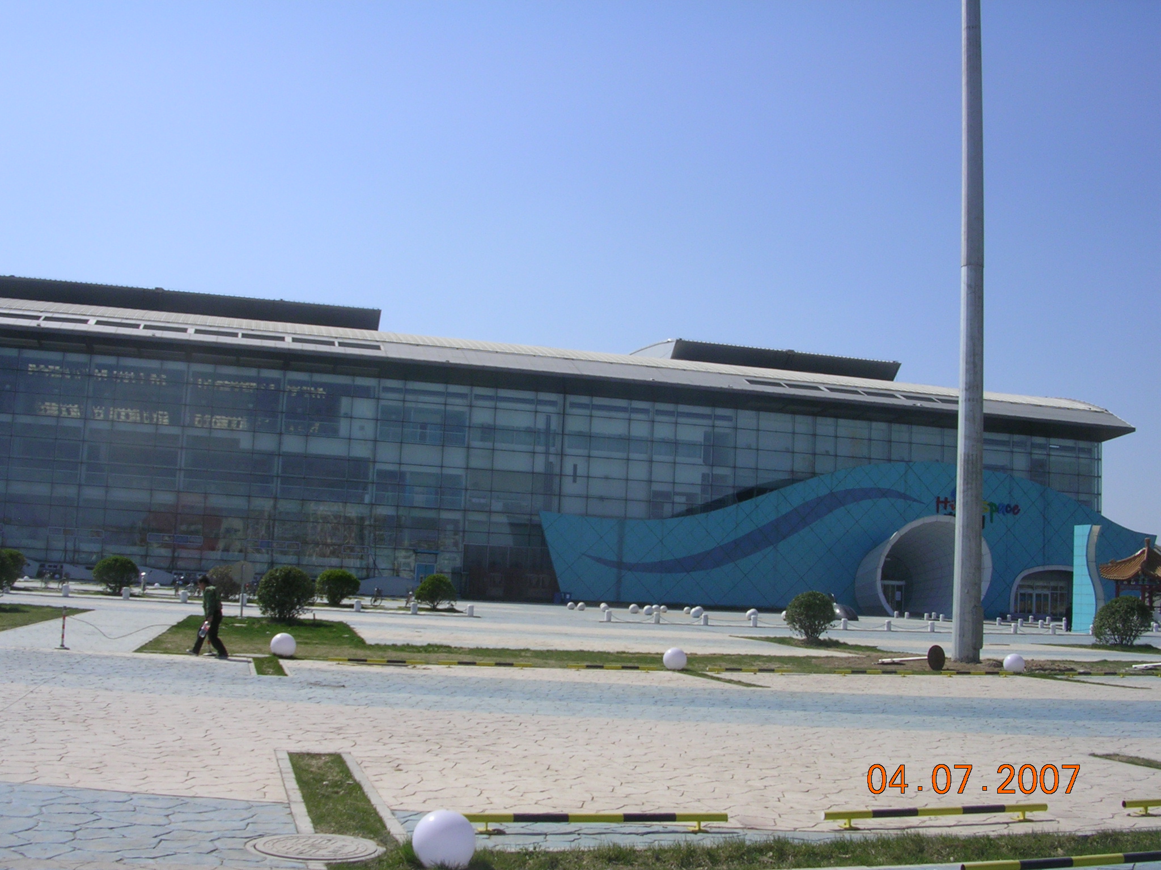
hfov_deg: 49.0
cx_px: 580
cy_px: 435
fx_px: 1274
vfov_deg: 37.7
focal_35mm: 38
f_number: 5.6
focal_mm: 5.8
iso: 50
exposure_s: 1/502
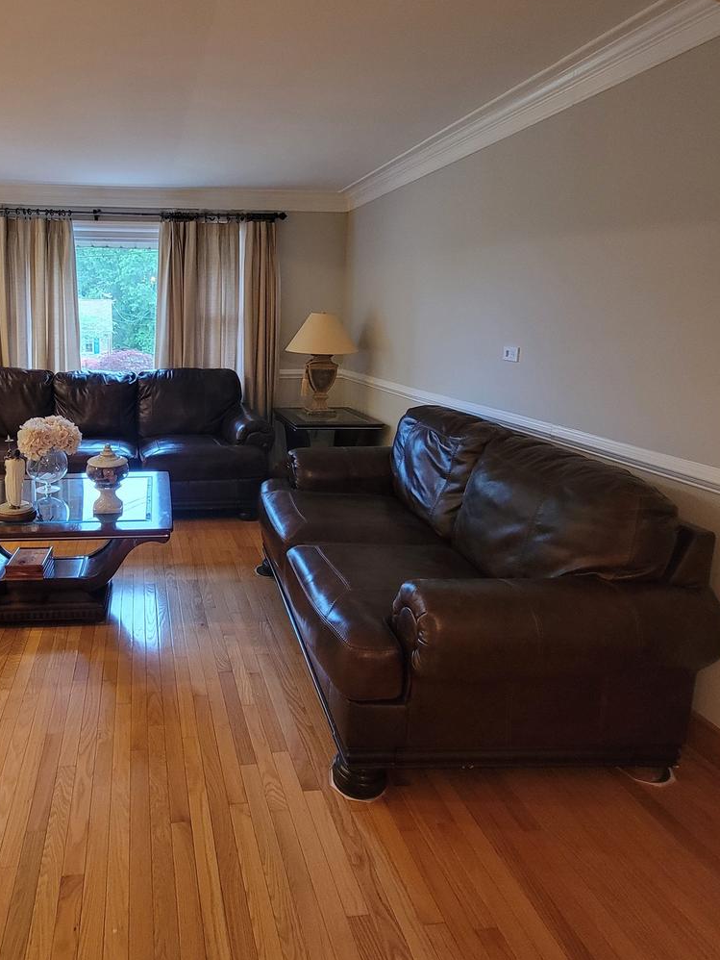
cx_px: 205
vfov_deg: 80.4
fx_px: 554
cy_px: 369
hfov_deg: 63.2
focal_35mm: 20
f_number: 2.2
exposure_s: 1/30
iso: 320
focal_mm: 2.2
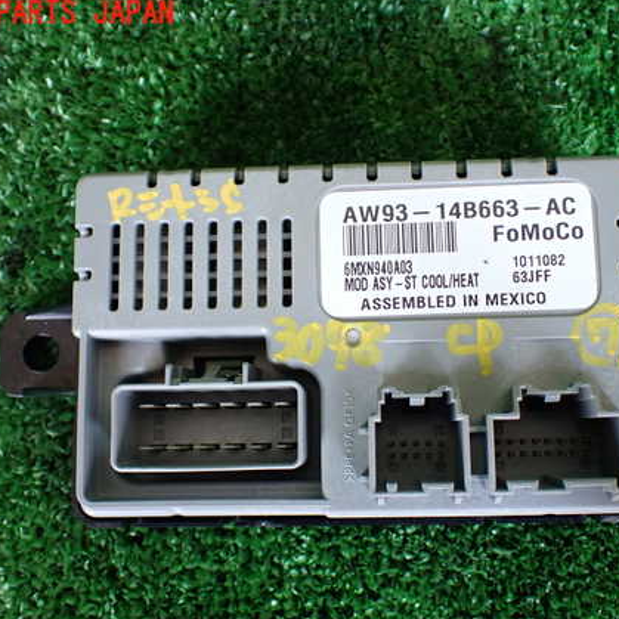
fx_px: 769
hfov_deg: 43.8
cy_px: 328
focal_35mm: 38
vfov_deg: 43.8
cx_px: 349
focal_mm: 5.4
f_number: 2.3
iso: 320
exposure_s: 1/125
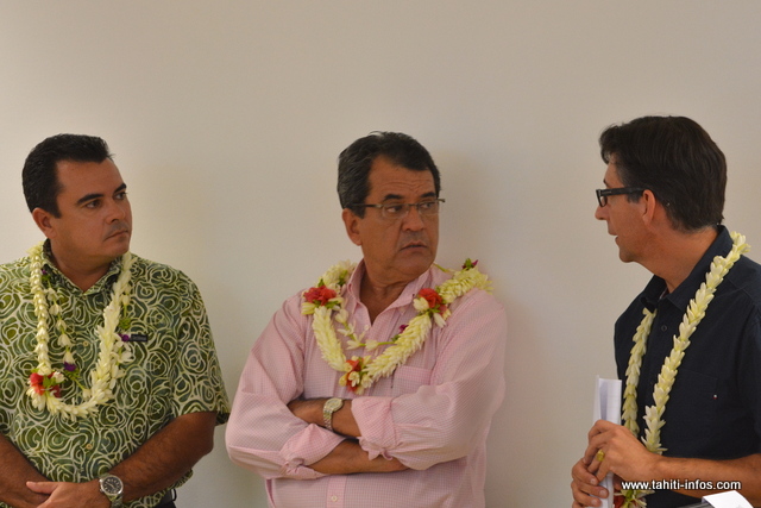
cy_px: 254
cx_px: 380
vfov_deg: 16.6
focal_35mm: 82
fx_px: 1744
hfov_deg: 24.6
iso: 900
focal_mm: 55
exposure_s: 1/30
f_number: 5.6
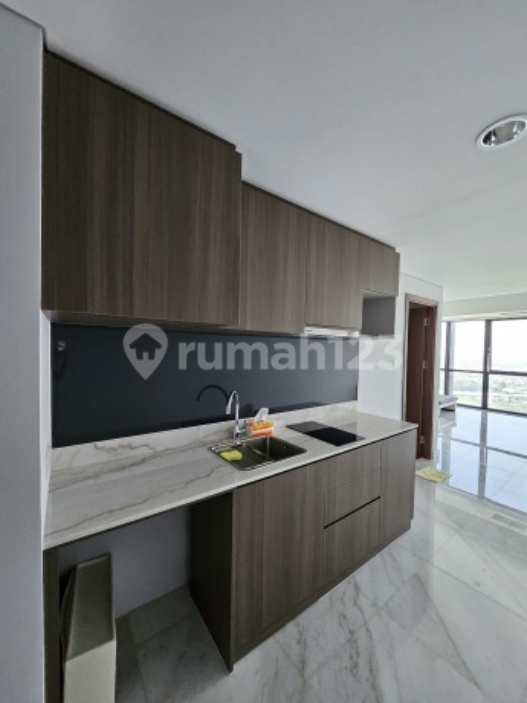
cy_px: 352
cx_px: 264
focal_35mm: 13
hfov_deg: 89.9
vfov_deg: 106.2
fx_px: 264
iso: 400
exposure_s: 1/50
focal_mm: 1.7
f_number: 2.2
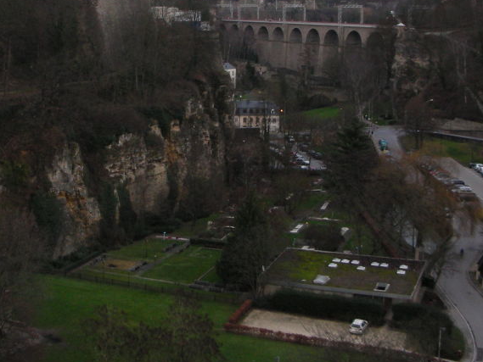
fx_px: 879
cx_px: 134
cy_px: 96
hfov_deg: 30.3
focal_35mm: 63
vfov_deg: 23.1
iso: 123
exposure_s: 1/60.1
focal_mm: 5.8
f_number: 3
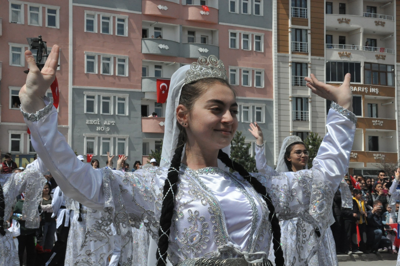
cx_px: 200
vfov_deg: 20.1
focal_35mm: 68
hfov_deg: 29.9
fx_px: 749
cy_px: 133
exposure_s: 1/1250
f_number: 18
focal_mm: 45
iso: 1600
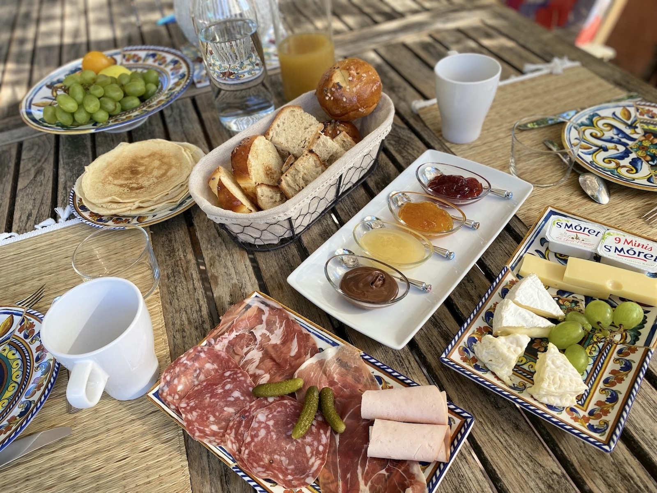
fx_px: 493
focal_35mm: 26
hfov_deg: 67.3
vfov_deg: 53.1
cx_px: 328
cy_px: 246
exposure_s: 1/274
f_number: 1.8
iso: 32
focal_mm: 4.25
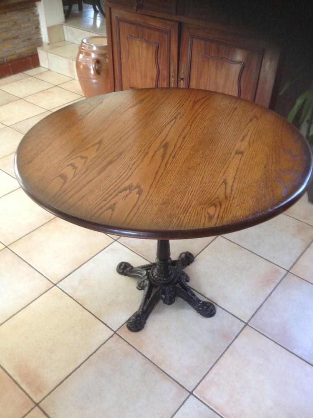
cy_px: 209
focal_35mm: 35
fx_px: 422
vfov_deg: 52.6
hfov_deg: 40.7
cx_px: 156
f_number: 2.4
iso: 100
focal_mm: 4.28
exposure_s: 1/20
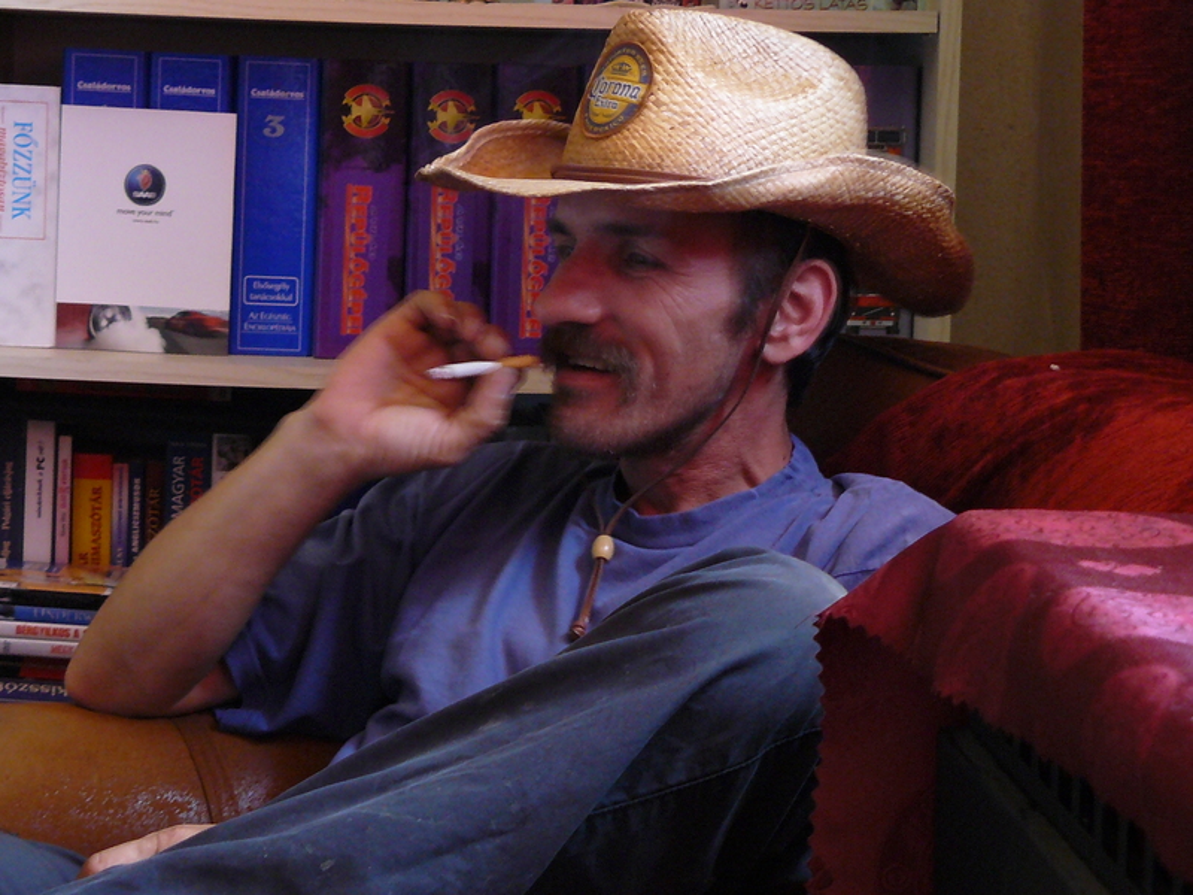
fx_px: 2998
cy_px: 448
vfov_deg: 17.0
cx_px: 596
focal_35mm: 87
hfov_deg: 22.5
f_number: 2.8
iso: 200
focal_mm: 9.6
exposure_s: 1/3.2
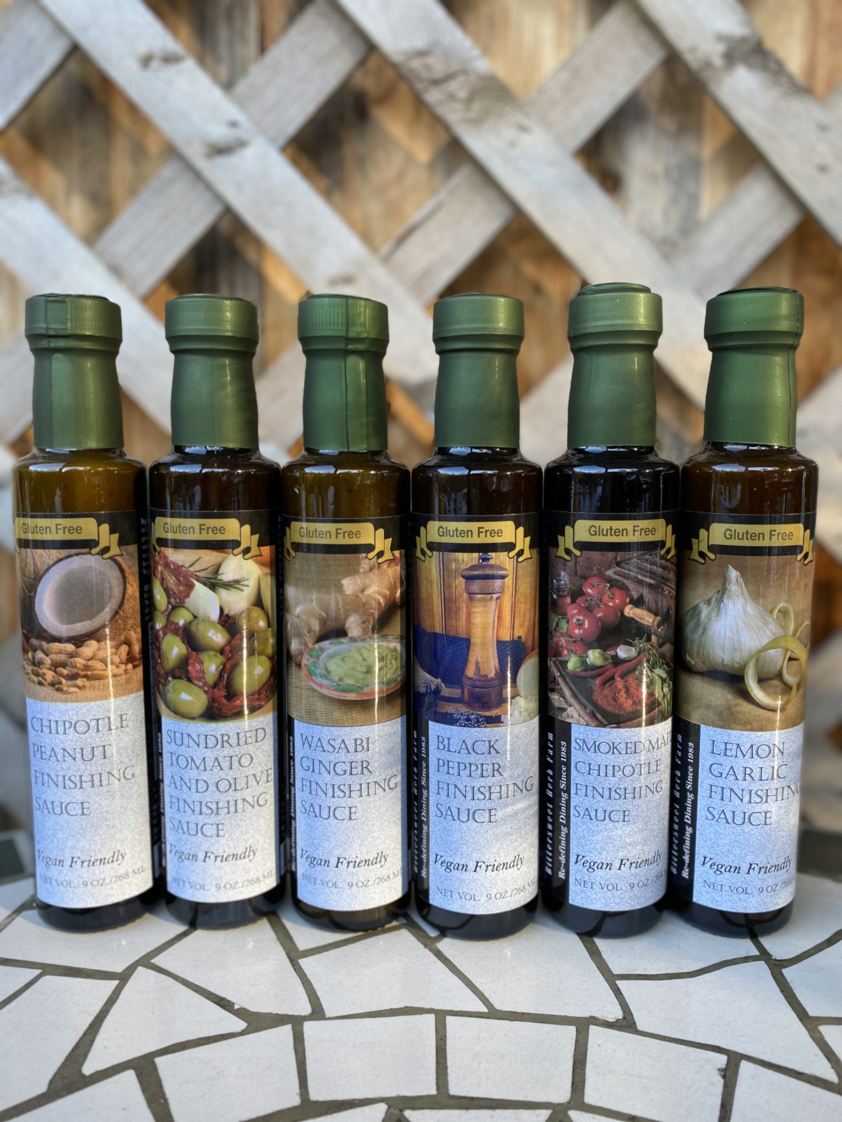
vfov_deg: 67.3
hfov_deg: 53.1
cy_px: 561
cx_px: 421
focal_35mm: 26
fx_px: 843
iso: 50
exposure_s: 1/122
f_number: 1.8
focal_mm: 4.25
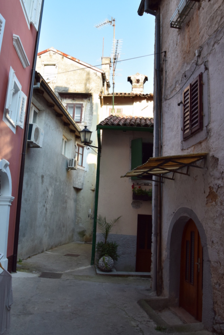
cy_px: 168
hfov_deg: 48.0
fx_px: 252
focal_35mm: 27
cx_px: 112
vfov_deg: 67.4
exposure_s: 1/160
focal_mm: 18
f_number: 9
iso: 400
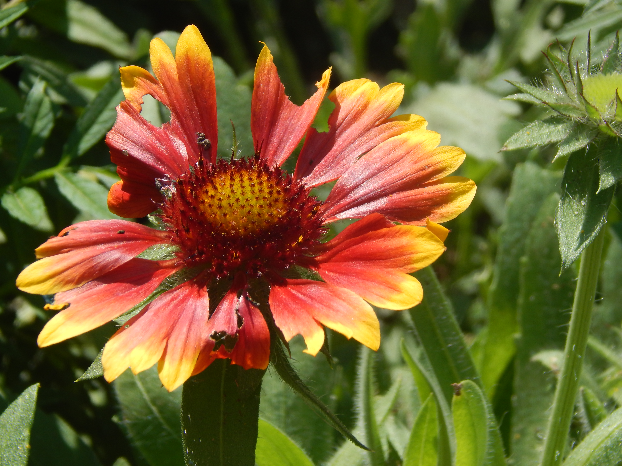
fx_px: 7726
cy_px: 233
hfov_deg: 4.6
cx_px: 311
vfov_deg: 3.5
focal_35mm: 430
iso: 125
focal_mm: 76.4
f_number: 5.7
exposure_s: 1/400
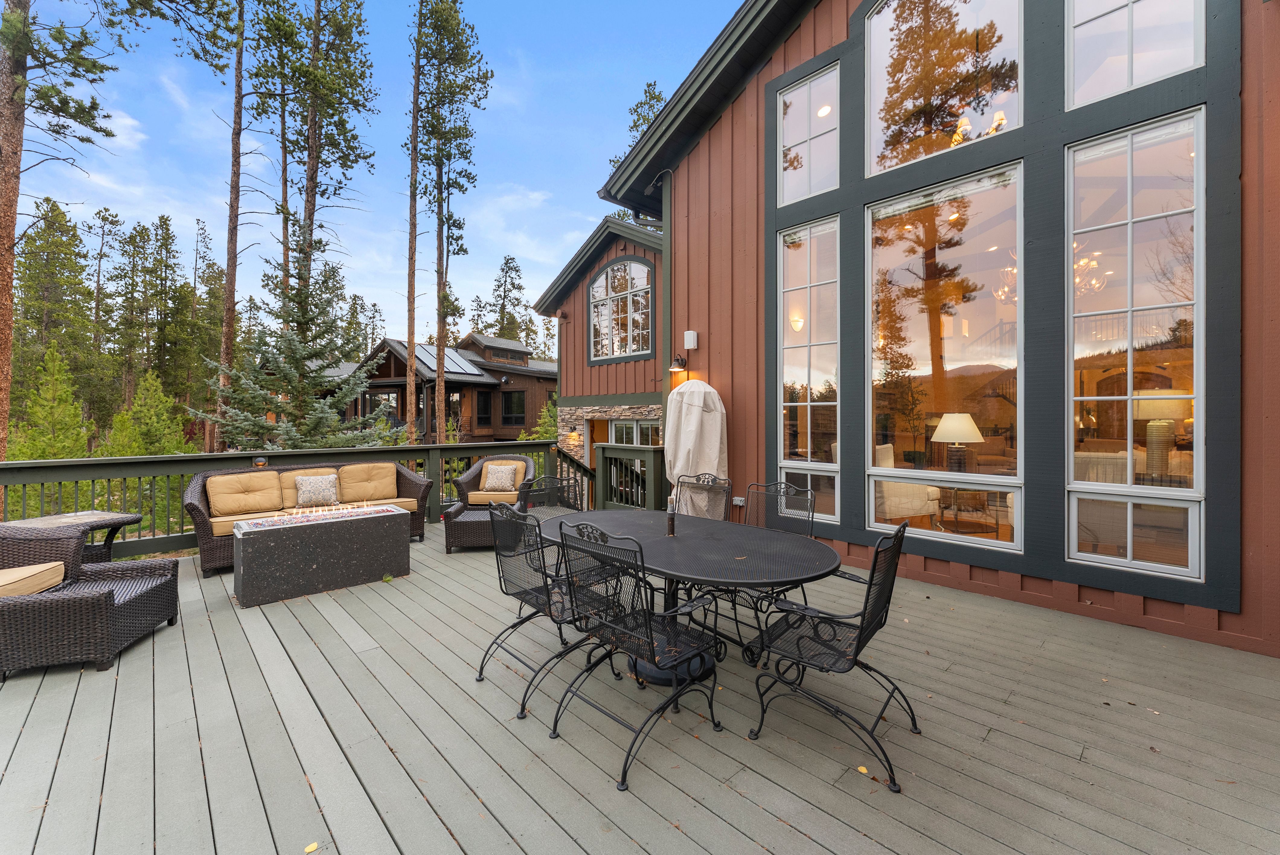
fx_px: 498
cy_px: 428
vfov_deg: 81.3
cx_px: 640
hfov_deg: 104.2
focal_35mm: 14
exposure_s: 1/25
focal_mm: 14
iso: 250
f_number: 6.3
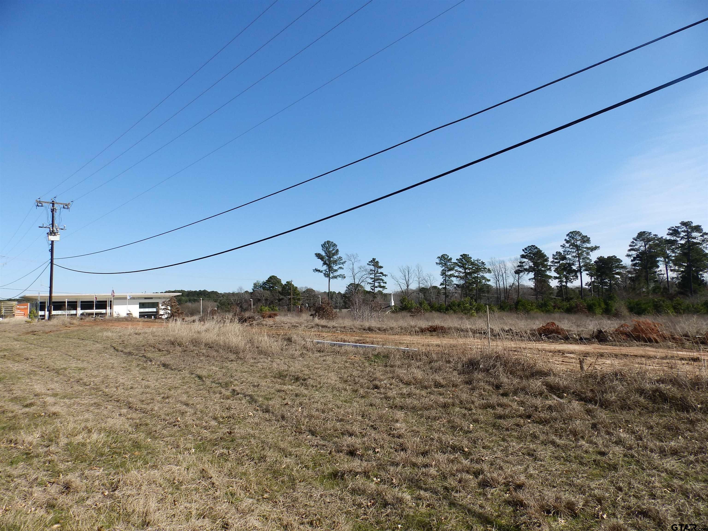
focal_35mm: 22
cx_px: 354
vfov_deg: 61.1
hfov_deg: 76.4
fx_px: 450
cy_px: 266
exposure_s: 1/640
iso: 80
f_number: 4.5
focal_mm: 4
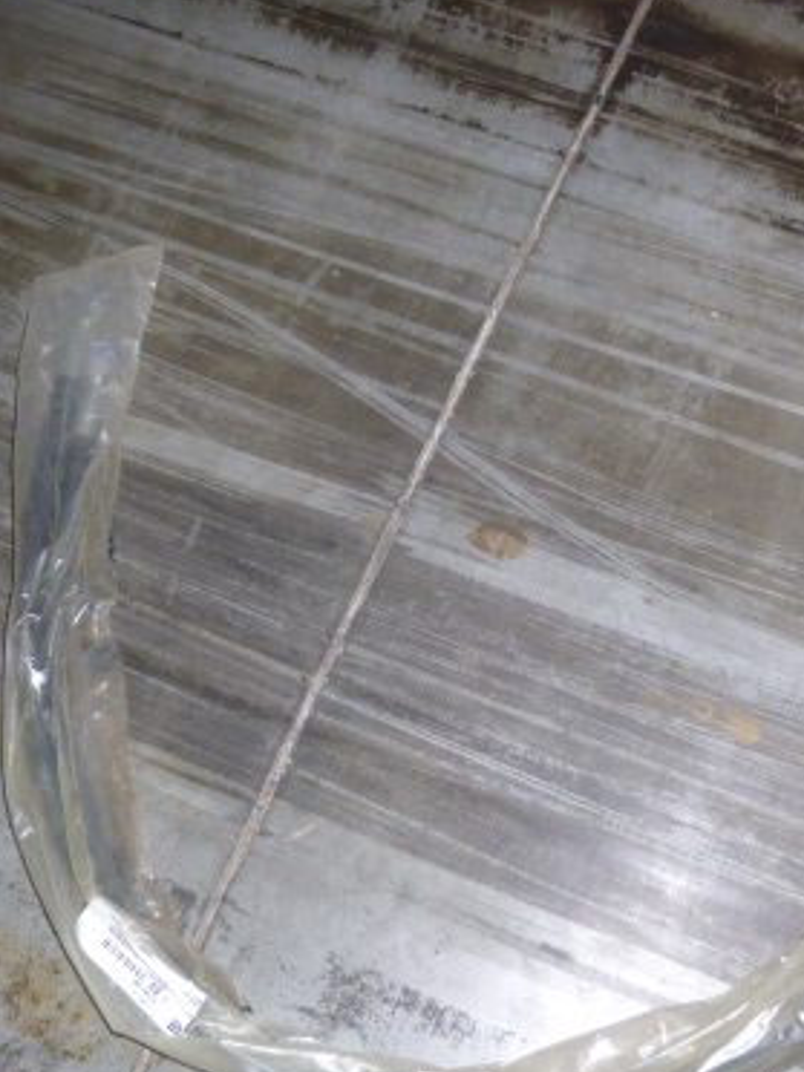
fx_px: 1332
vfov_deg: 43.6
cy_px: 651
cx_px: 504
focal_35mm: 43
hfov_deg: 33.4
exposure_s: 1/60
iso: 125
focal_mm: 4.5
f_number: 3.1
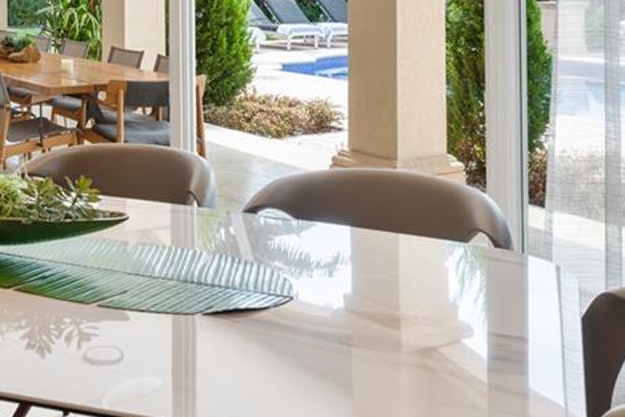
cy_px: -86
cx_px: 47
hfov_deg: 32.5
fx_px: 1007
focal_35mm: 58
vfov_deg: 21.7
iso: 400
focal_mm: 17
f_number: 7.1
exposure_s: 1/40
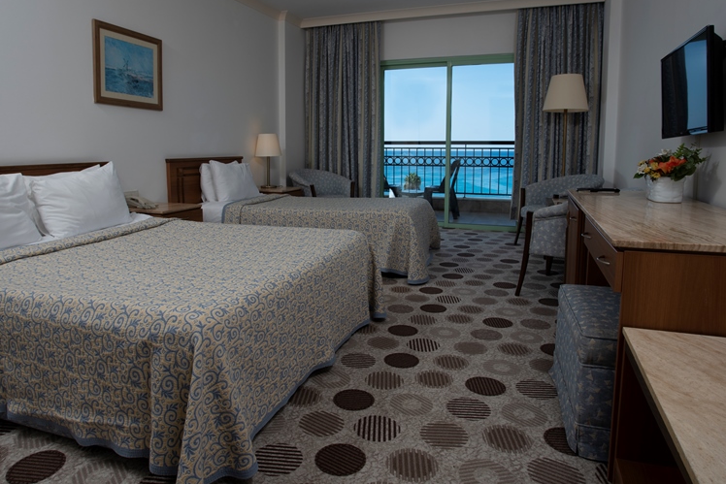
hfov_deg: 69.4
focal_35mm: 26
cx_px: 357
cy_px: 200
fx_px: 524
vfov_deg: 49.3
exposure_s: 1/125
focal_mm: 19
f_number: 9
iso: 50
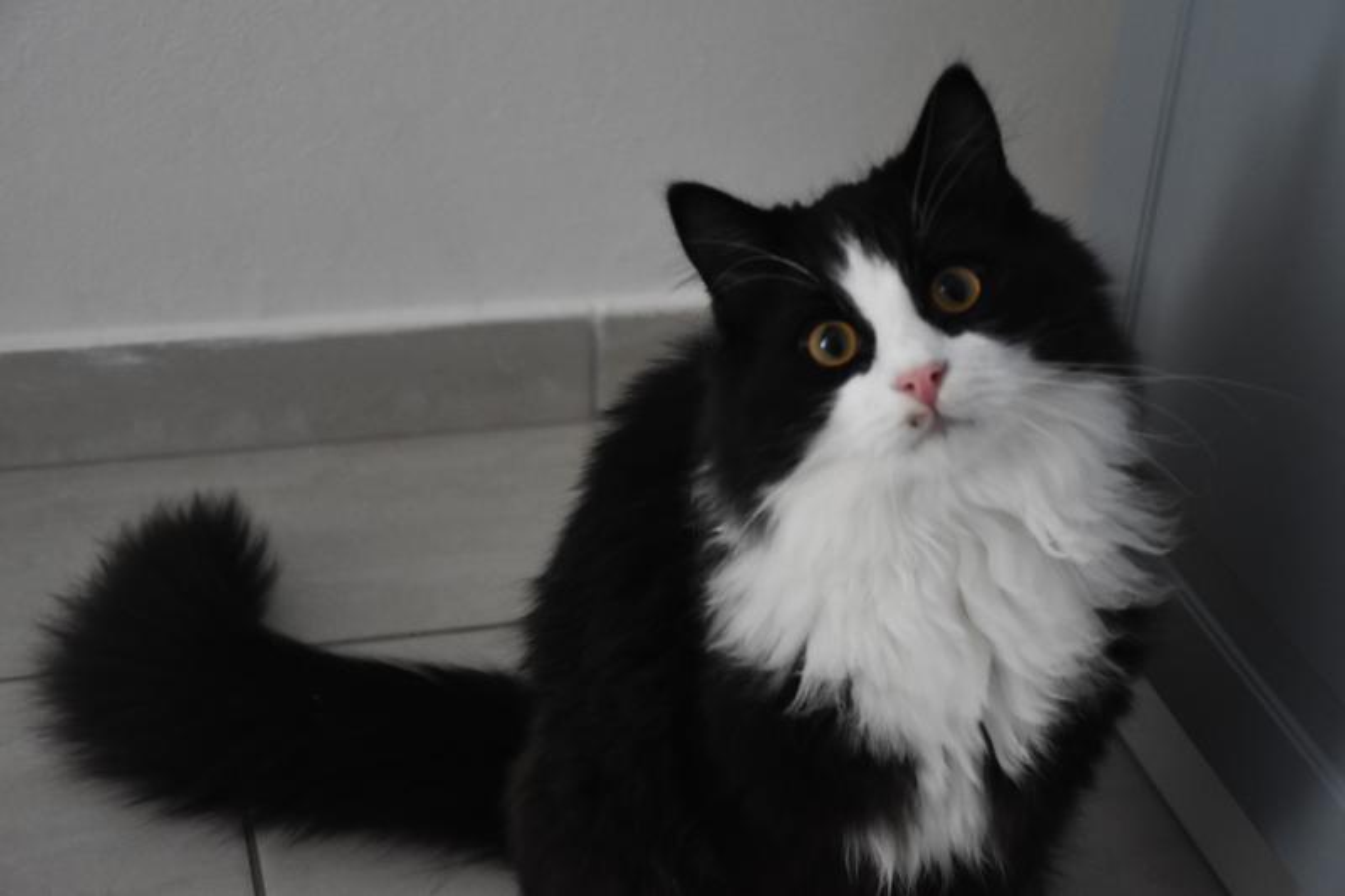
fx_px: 2503
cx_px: 672
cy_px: 448
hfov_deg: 30.1
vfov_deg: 20.3
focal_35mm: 67
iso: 2200
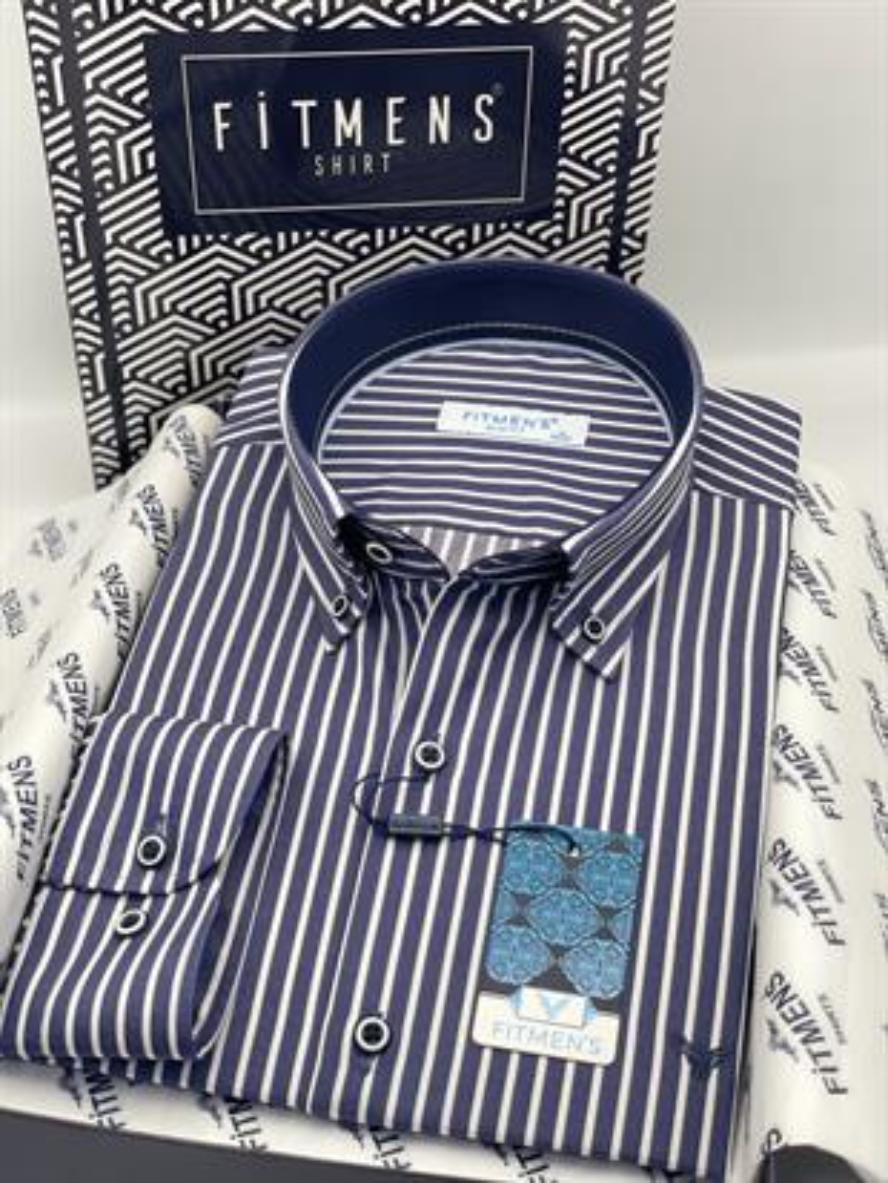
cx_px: 444
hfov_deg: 28.0
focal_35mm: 52
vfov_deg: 36.8
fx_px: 1778
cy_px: 592
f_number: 2
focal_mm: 6
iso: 32
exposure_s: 1/100
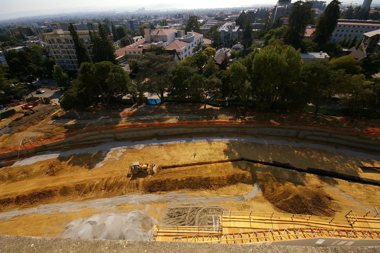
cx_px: 190
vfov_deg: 77.2
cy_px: 126
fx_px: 158
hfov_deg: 100.4
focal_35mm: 15
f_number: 11
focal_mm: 10
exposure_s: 1/250
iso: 200
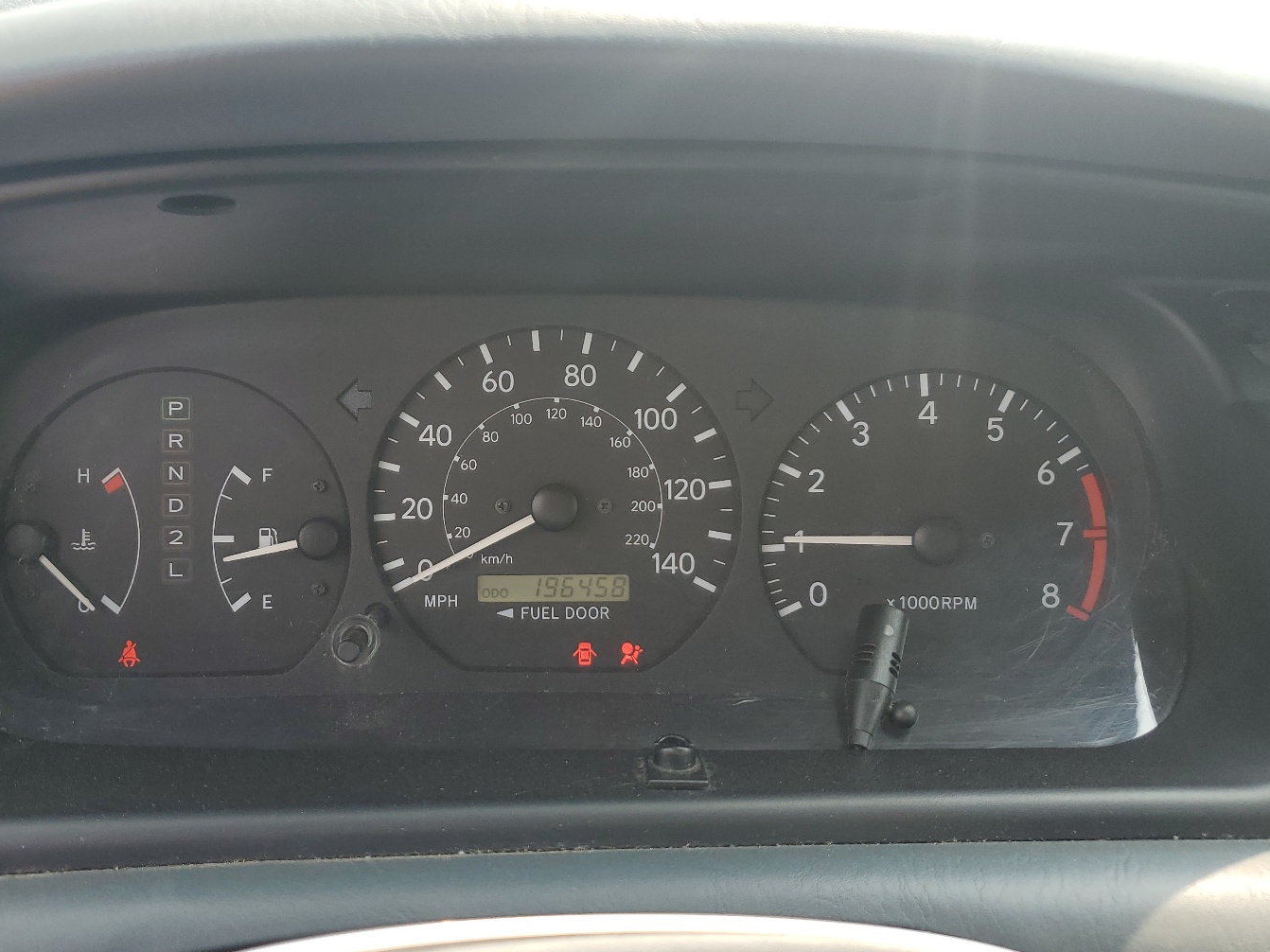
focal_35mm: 31
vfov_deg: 45.4
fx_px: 1137
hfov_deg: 58.1
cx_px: 534
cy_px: 490
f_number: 1.5
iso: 50
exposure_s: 1/476
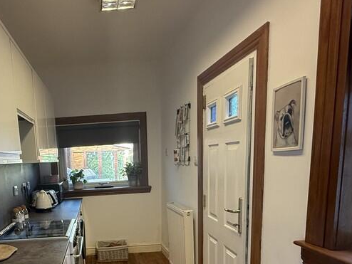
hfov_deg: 58.8
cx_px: 94
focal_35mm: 29
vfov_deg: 45.7
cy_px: 213
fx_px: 295
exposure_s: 1/100
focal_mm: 2.22
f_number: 2.2
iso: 320
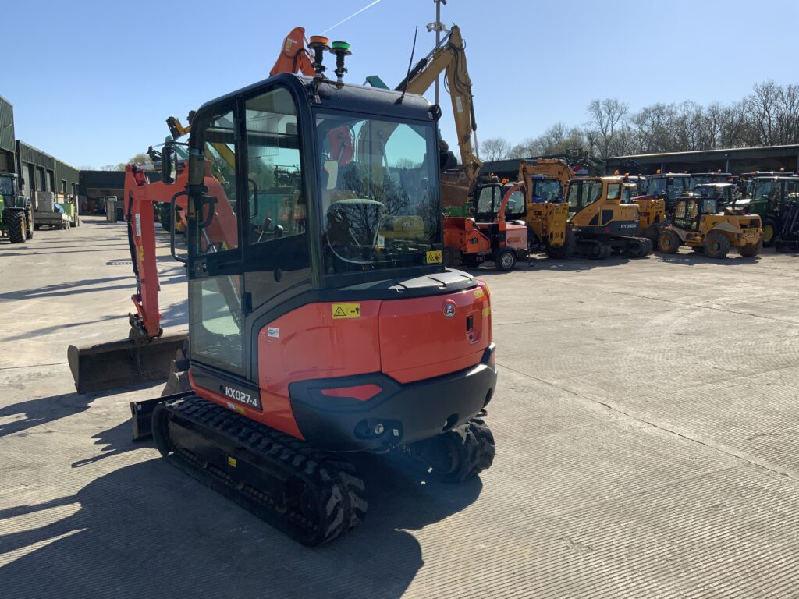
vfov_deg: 48.2
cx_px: 400
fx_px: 669
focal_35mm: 29
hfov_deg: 61.7
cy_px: 300
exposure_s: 1/2141
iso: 16
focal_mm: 3
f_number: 1.8
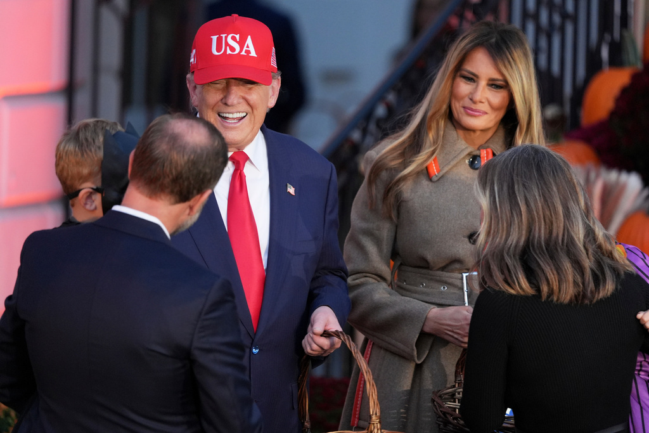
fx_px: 9862
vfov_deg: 2.5
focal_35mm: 547
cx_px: 324
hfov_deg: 3.8
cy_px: 216
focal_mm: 547
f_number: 6.3
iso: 2500
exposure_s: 1/400
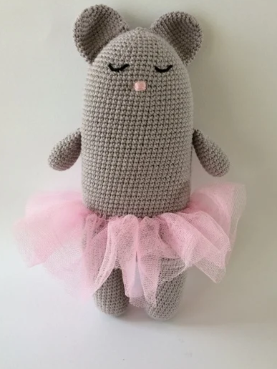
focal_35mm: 36
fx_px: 384
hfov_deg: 39.6
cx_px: 152
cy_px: 169
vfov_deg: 51.3
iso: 32
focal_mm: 4.15
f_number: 2.2
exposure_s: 1/30
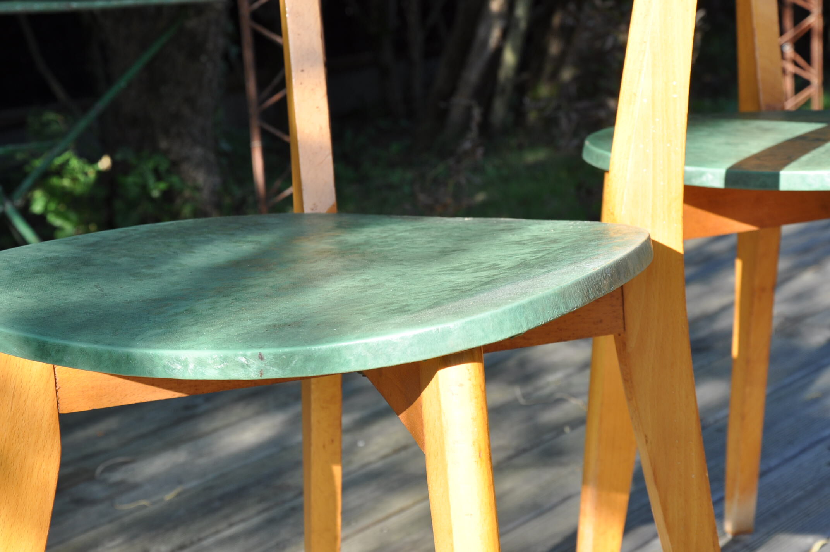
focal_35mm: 72
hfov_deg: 28.1
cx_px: 415
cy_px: 276
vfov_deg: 18.9
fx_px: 1658
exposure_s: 1/125
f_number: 11
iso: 250
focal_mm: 48
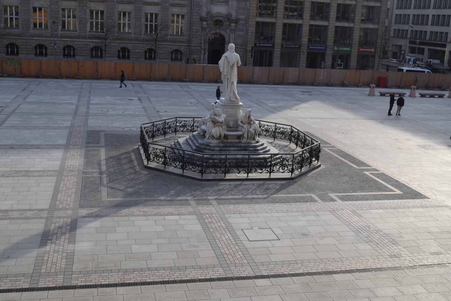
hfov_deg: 44.9
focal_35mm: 44
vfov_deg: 30.9
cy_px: 150
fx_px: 545
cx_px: 226
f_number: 9
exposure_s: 1/320
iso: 200
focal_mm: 29
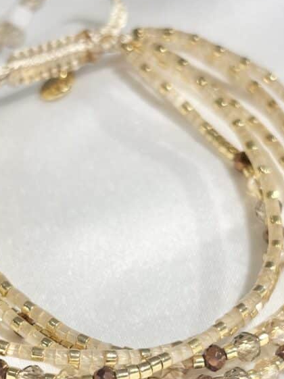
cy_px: 293
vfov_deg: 20.5
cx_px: 110
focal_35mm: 95
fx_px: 1040
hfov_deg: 15.5
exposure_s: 1/270
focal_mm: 5.96
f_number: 1.6
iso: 32
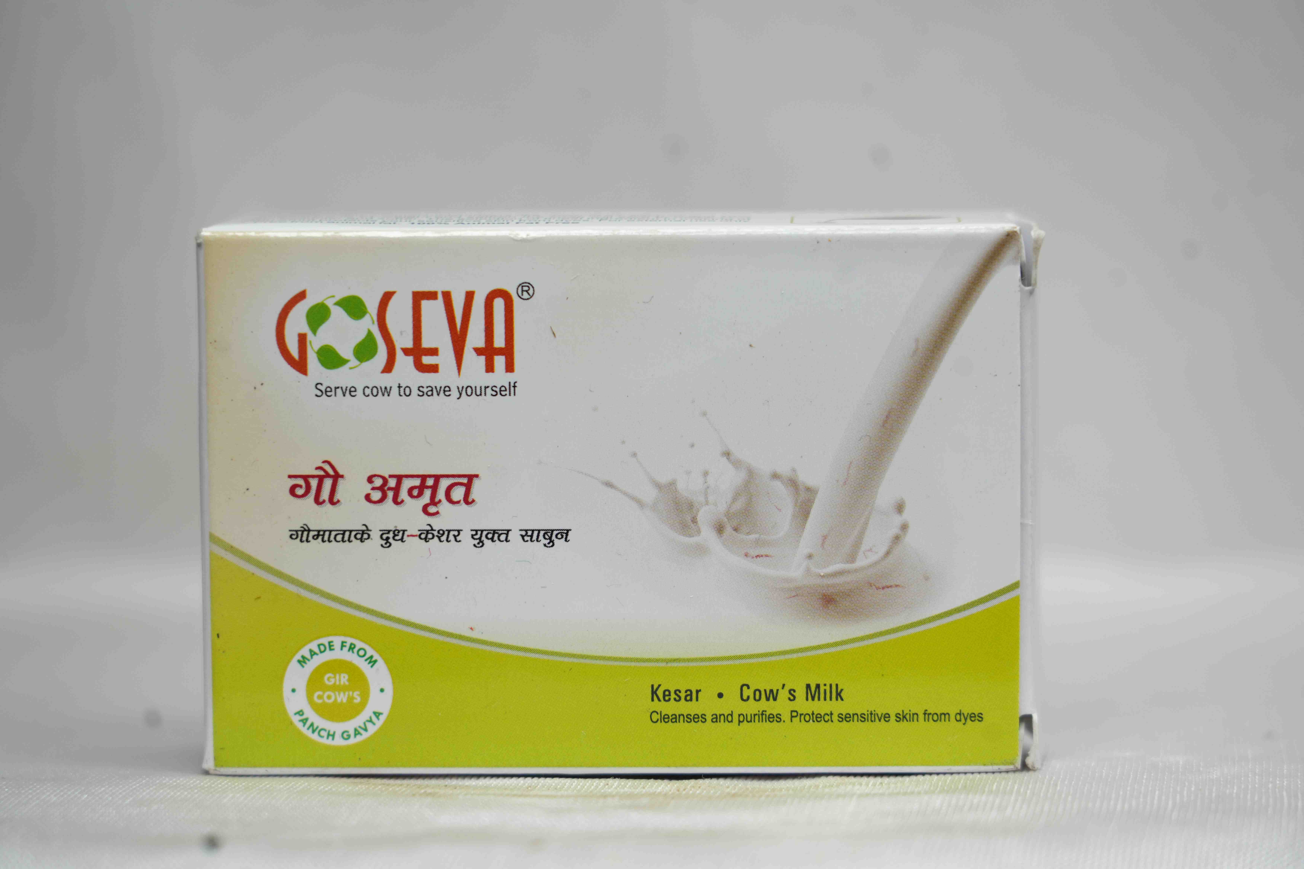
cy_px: 434
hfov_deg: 19.5
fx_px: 3803
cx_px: 652
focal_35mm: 105
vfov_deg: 13.0
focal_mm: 105
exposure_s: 1/60
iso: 250
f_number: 5.6
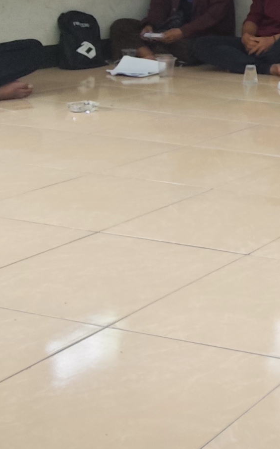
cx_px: 596
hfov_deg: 15.0
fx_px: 818
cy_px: -6
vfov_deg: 28.6
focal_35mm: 67
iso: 160
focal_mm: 2.16
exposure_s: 1/50
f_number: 2.2
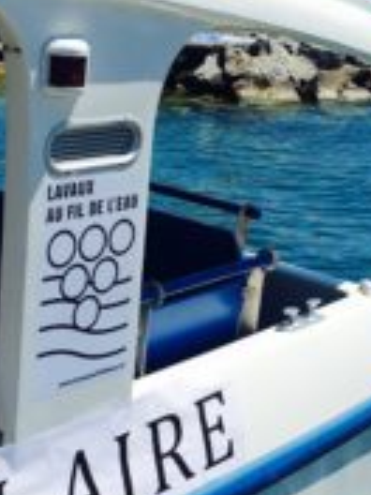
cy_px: 207
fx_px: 1258
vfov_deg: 22.2
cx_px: 343
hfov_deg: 16.5
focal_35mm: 88
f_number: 2.2
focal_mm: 4.15
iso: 25
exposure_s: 1/2198
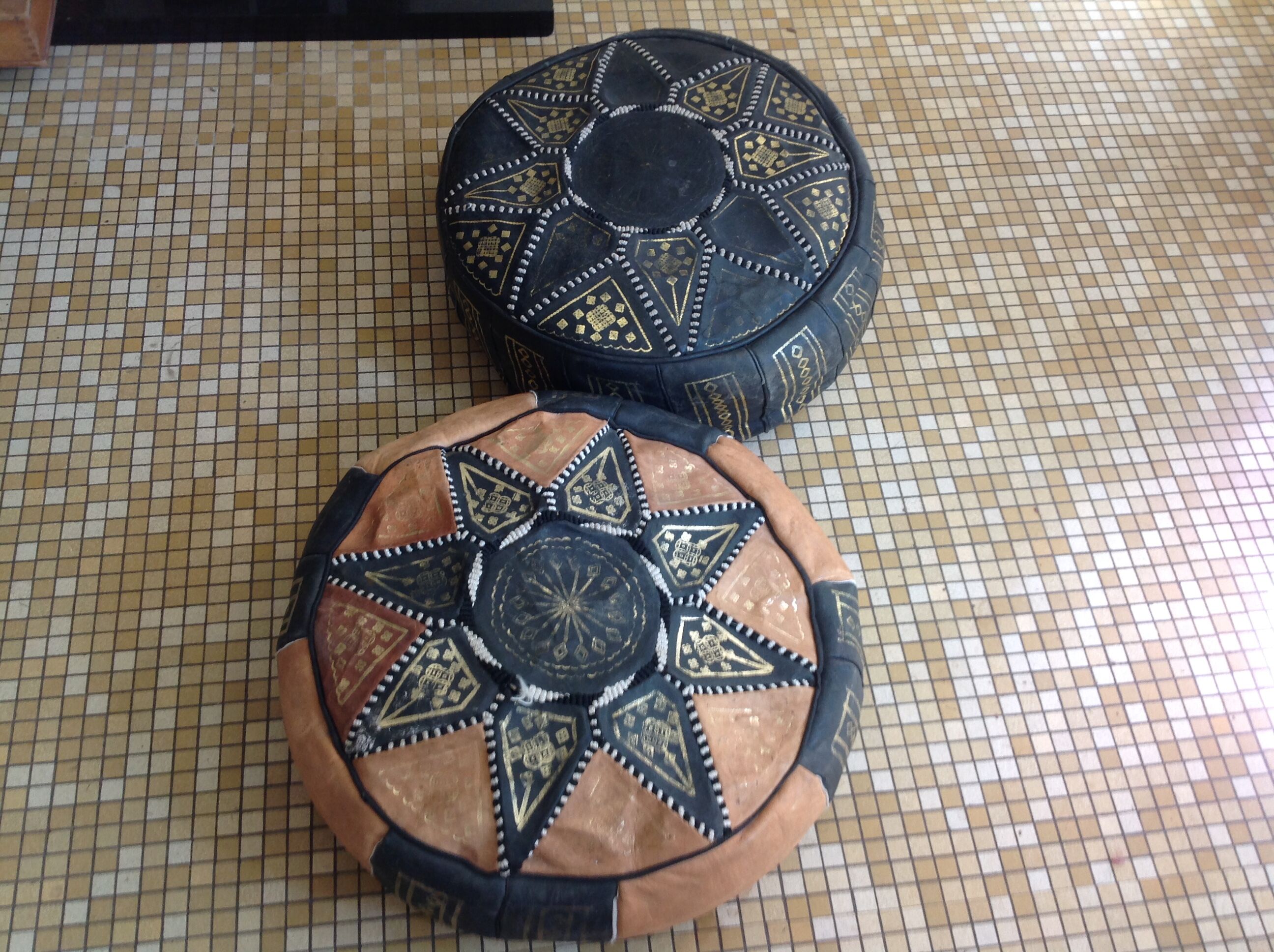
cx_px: 637
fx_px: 1286
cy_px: 476
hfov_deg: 52.7
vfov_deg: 40.6
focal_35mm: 35
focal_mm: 4.28
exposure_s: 1/15
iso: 64
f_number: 2.4
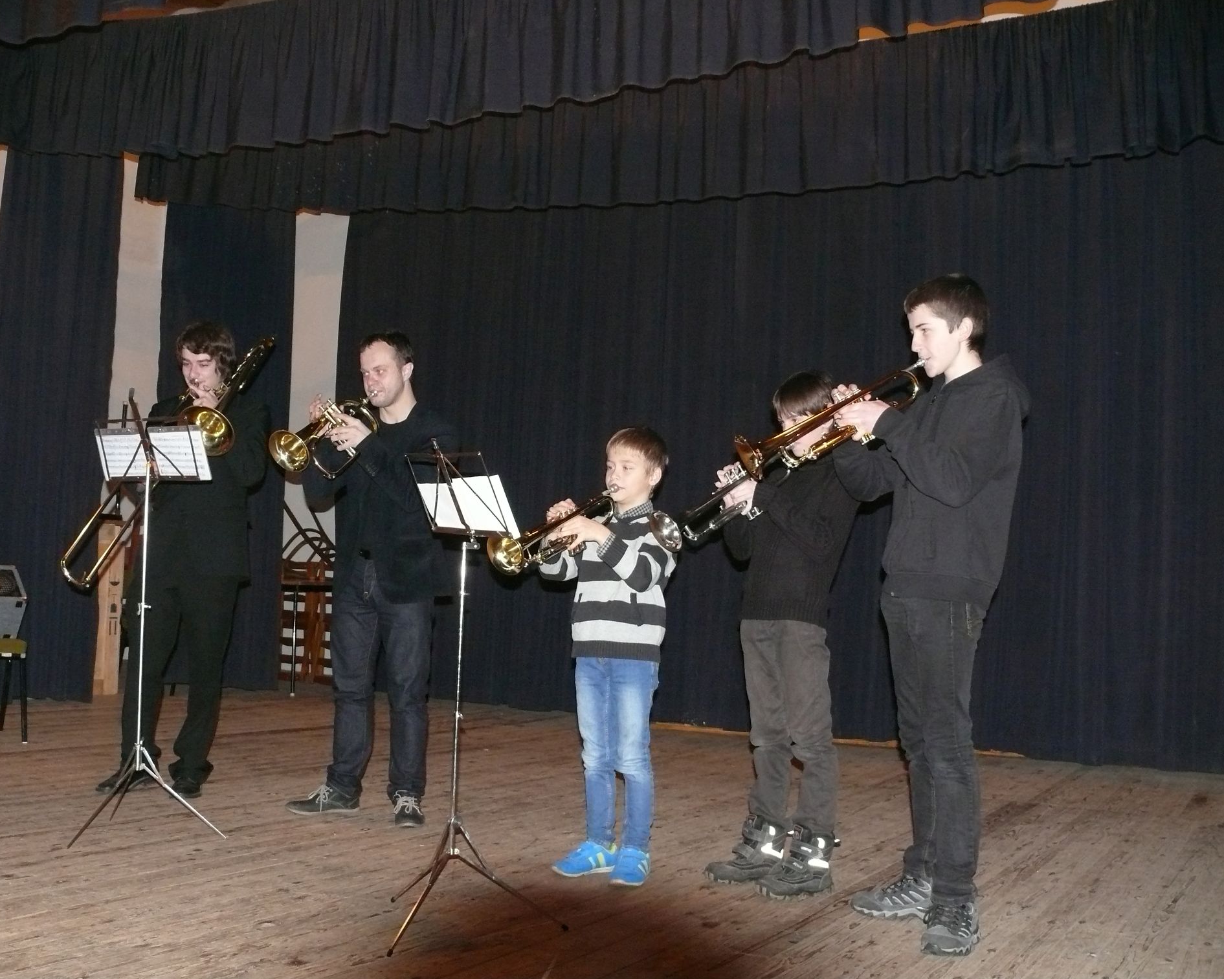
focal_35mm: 37
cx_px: 585
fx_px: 1340
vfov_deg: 40.1
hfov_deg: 49.1
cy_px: 484
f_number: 2.8
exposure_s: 1/30
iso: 400
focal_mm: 7.4
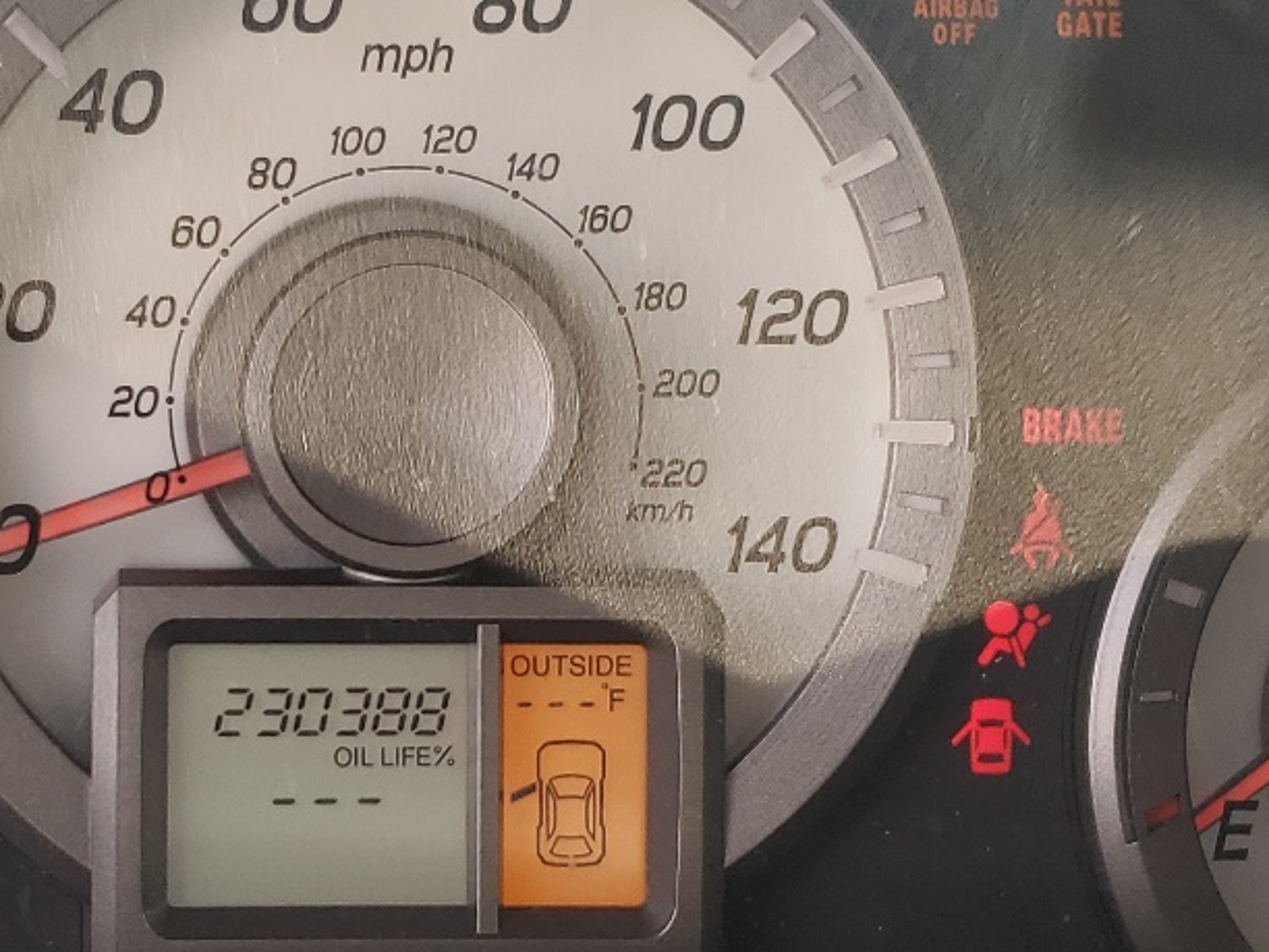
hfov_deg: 28.2
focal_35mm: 68
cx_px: 326
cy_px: 631
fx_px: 2493
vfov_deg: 21.5
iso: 50
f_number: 1.5
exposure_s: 1/208
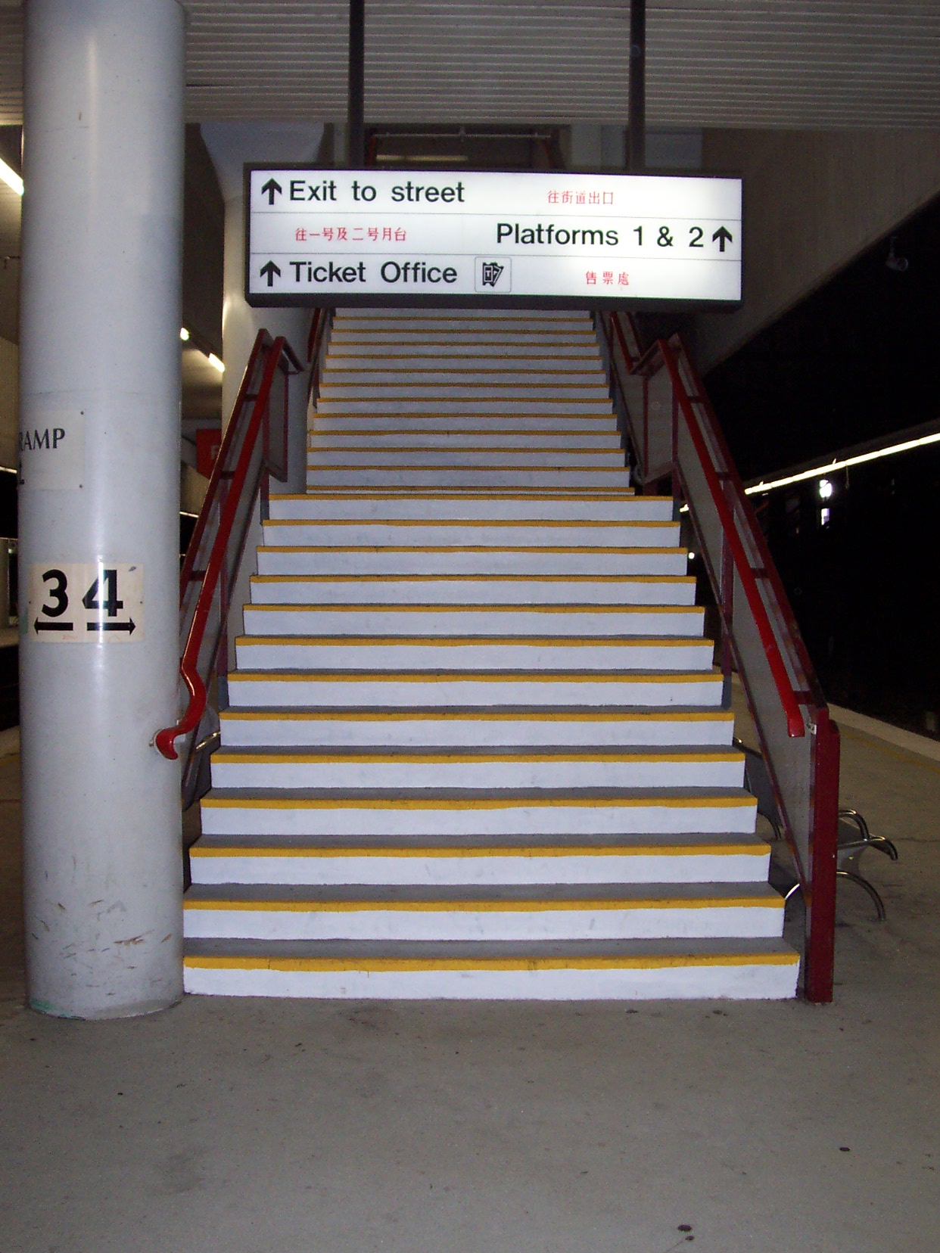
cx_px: 470
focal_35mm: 37
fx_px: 1340
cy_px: 626
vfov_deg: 50.1
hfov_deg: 38.7
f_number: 2.8
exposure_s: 1/60
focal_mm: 5.6
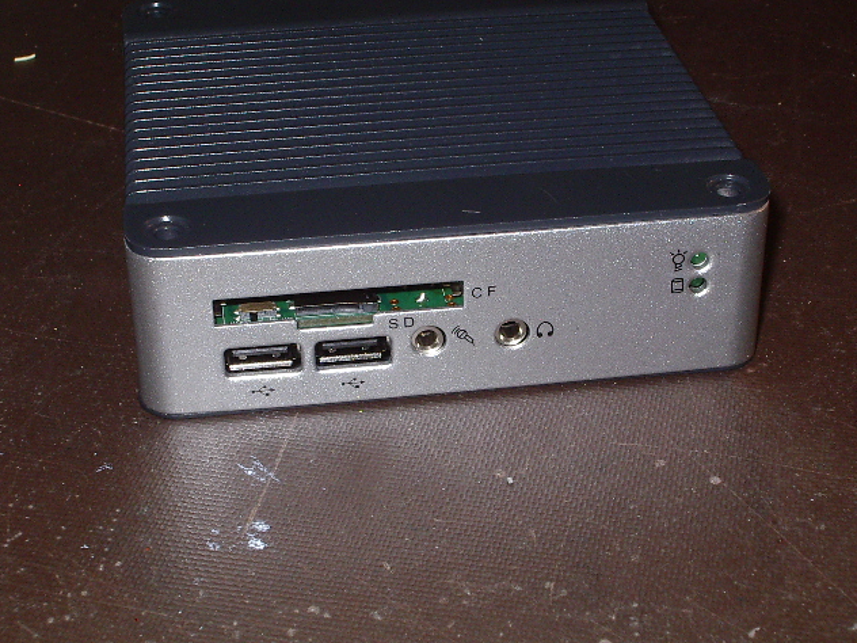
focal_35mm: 77
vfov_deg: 19.1
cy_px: 320
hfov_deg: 25.3
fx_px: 1906
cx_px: 431
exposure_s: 1/80
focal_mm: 11.5
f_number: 6.9
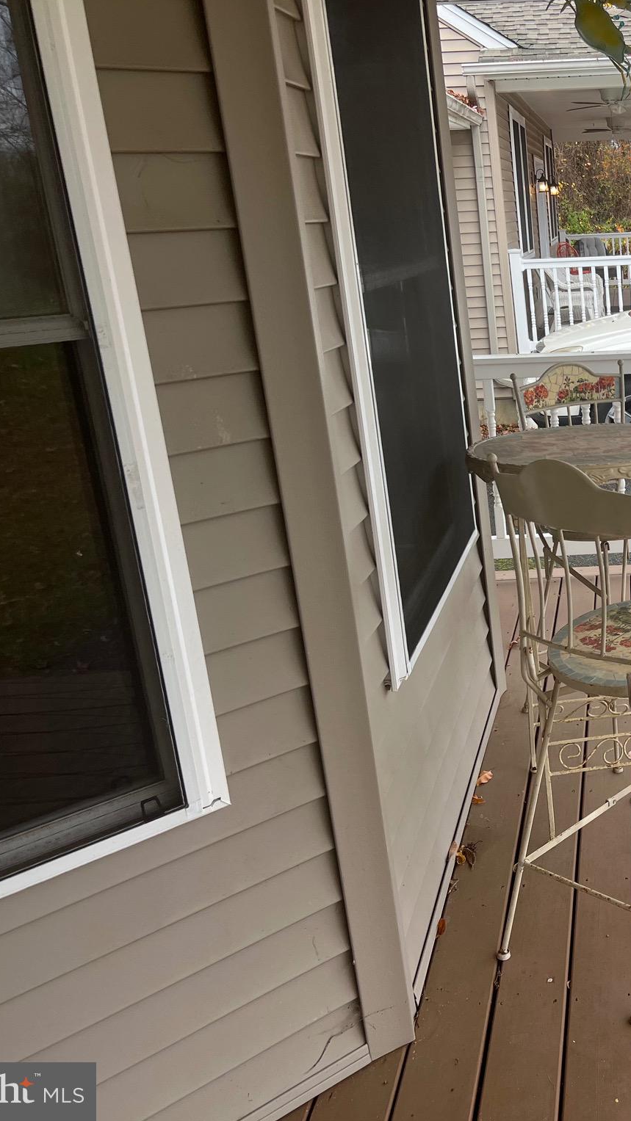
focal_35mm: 38
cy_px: 559
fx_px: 1130
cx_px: 665
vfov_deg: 52.8
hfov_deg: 28.8
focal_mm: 5.7
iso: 50
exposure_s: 1/305
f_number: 1.5
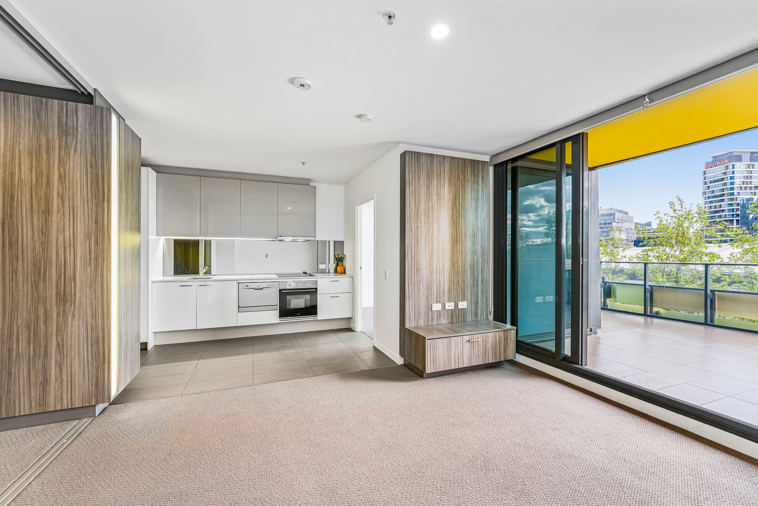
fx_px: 295
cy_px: 253
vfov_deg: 81.2
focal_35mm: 14
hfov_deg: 104.3
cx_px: 379
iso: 100
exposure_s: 1/6
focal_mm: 14
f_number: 9
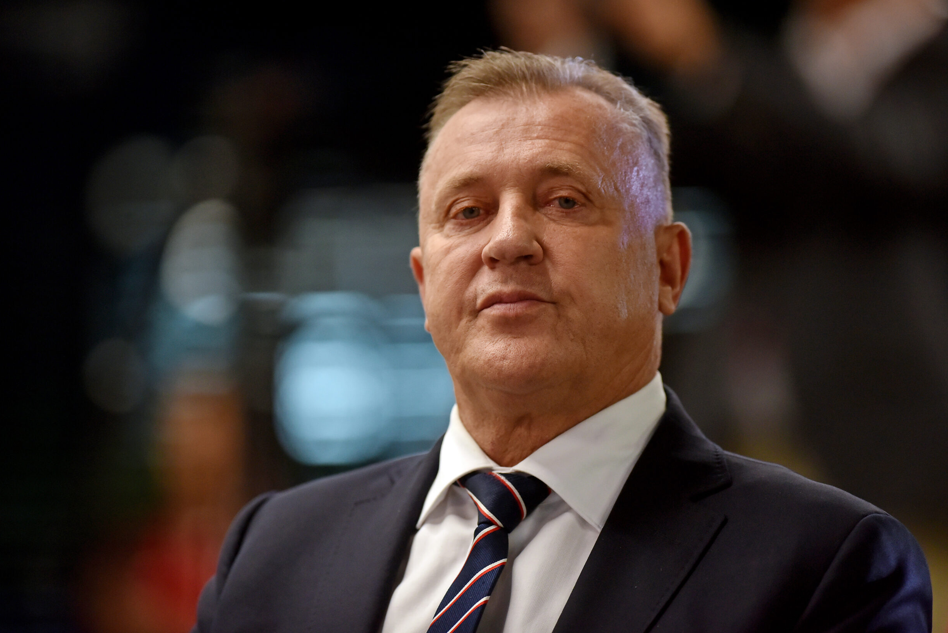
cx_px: 471
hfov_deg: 6.6
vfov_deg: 4.4
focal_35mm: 313
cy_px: 310
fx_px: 8245
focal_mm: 300
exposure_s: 1/800
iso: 1250
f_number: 2.8
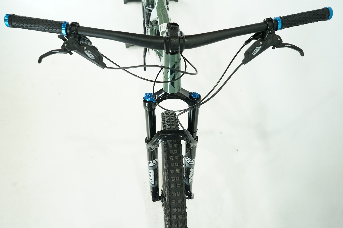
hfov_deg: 63.7
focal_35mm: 29
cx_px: 172
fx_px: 276
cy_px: 114
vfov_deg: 45.0
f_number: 5.6
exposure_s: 1/200
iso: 2500
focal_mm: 29
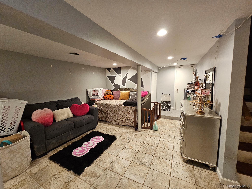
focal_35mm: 13
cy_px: 94
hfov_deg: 106.2
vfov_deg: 89.9
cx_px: 126
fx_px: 95
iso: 400
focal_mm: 2.2
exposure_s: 1/40
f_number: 2.2
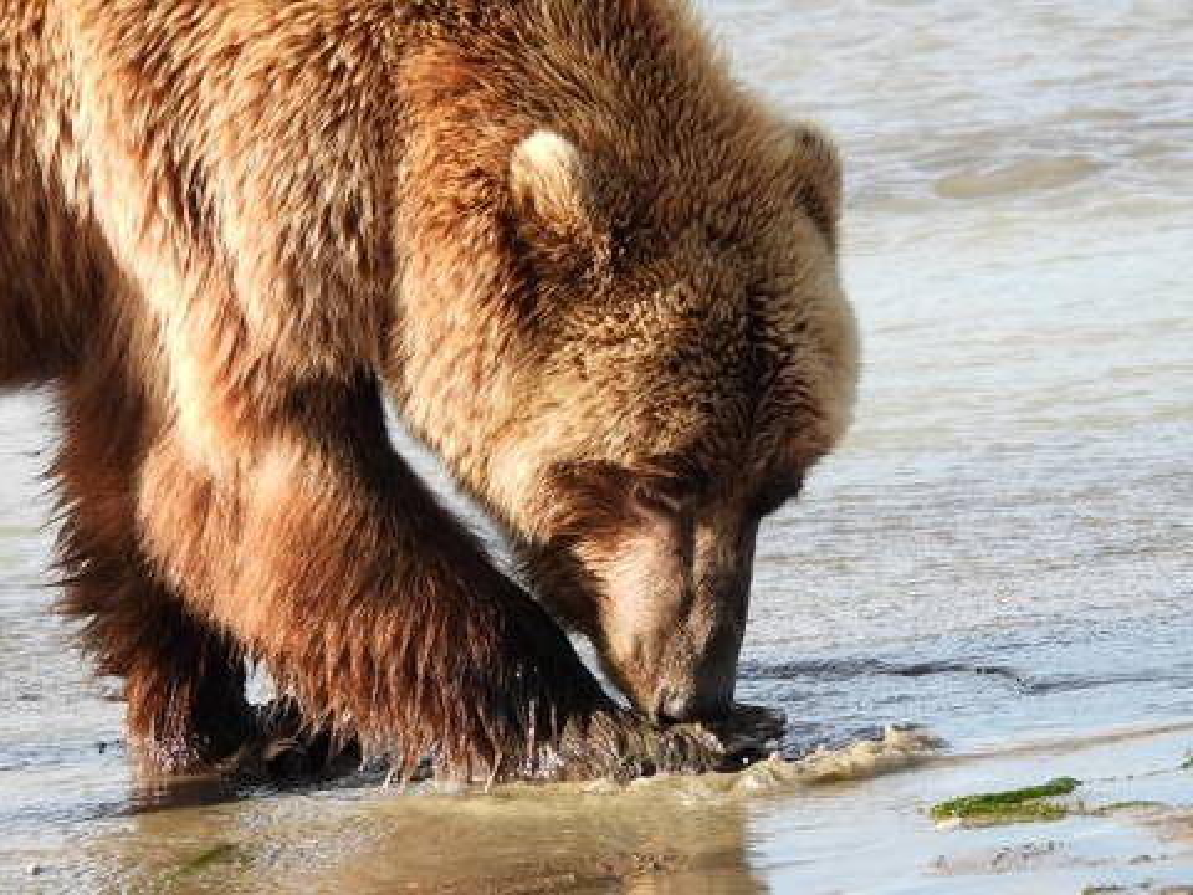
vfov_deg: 3.9
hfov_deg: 5.2
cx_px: 596
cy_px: 448
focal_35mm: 380
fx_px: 13096
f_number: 5
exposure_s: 1/250
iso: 125
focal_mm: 67.8
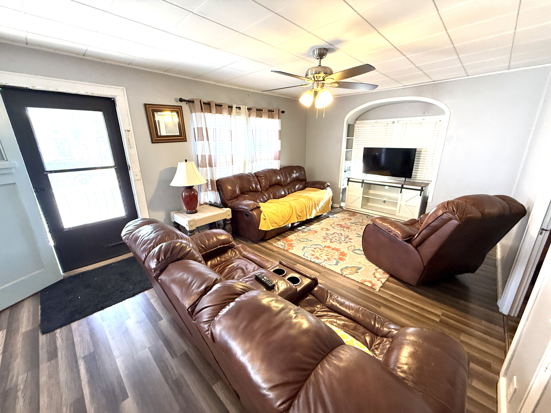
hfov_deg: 102.1
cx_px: 276
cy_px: 206
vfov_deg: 85.7
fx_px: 223
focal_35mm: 14
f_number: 2.2
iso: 320
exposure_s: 1/69
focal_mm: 2.22
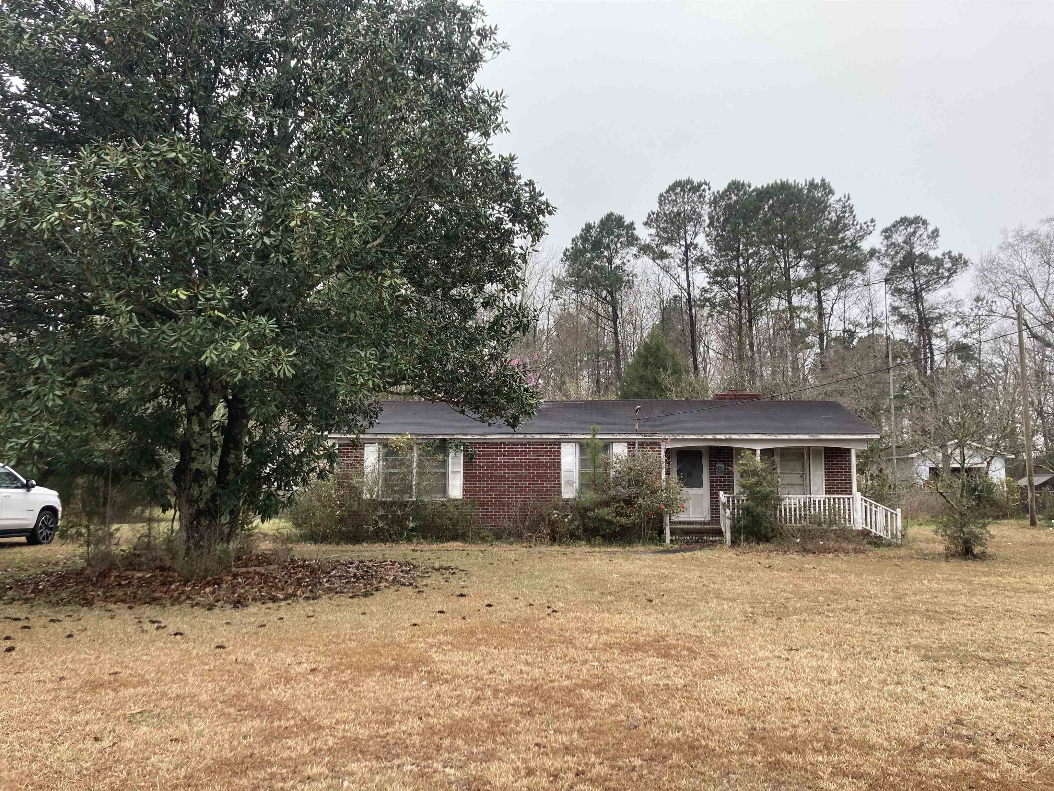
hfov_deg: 63.4
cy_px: 396
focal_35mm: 28
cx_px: 527
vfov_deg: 49.7
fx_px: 853
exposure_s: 1/182
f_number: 1.8
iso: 20
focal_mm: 3.99
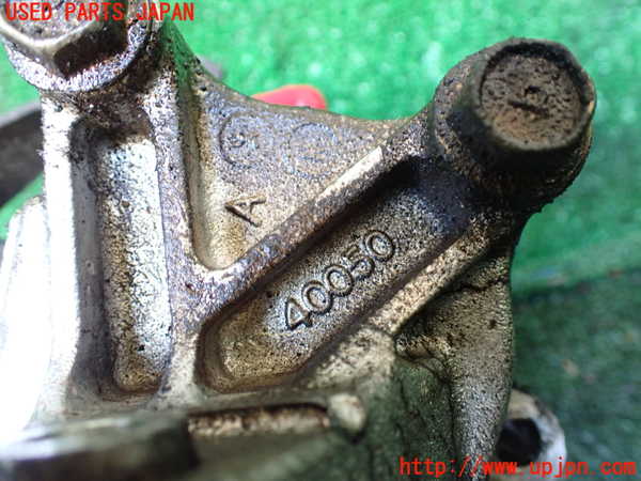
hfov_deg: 60.0
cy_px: 240
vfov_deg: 46.8
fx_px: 556
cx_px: 320
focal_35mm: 30
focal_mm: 5.4
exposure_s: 1/60
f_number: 2.3
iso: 800
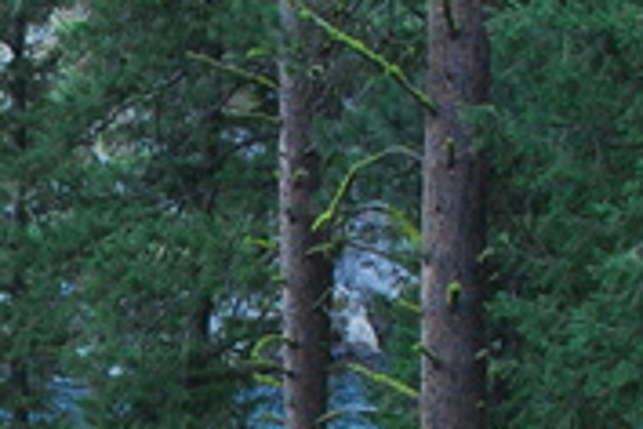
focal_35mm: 163
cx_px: -47
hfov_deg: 12.4
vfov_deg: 8.4
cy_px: 434
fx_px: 2911
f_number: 4
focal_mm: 24
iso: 400
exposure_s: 1/20
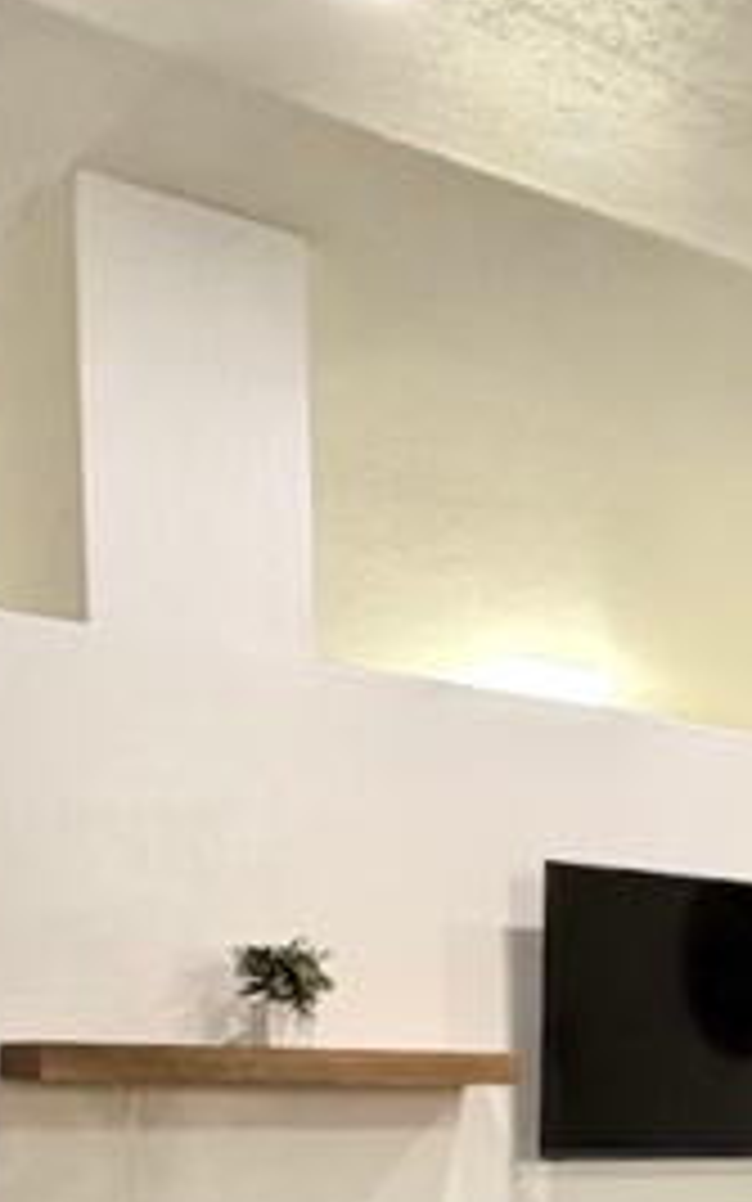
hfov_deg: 20.5
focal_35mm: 57
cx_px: 1013
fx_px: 1868
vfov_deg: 32.5
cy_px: 1229
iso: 160
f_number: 2.2
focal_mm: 2.22
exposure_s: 1/60
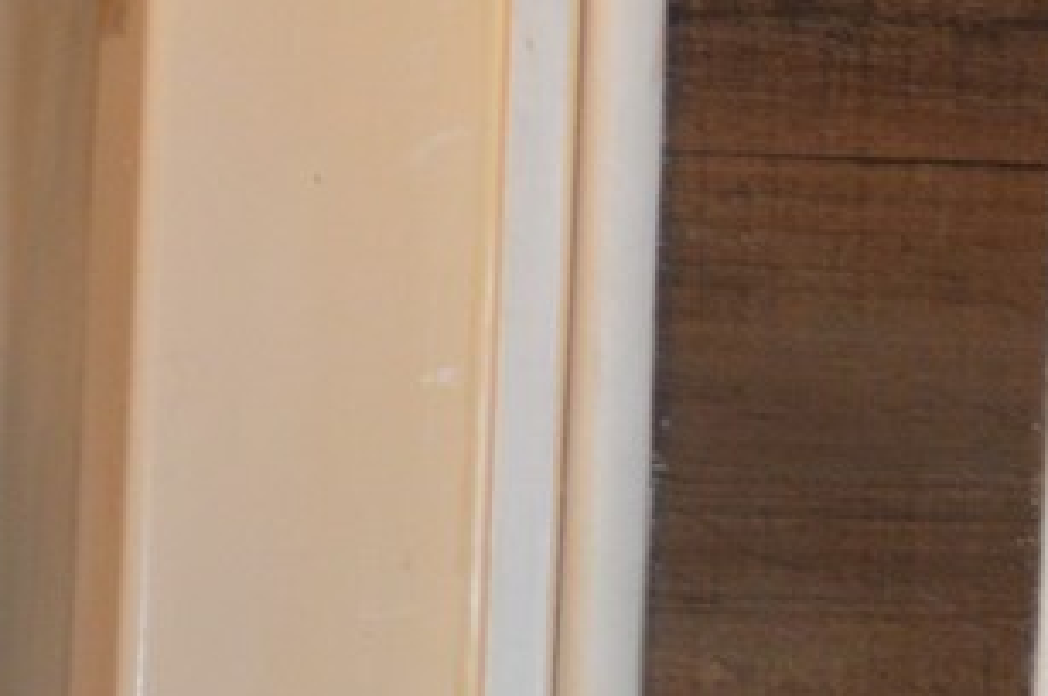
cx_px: -944
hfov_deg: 8.9
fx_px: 6368
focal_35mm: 219
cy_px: 1302
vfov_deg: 6.1
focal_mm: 22
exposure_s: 1/60
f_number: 3.8
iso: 560
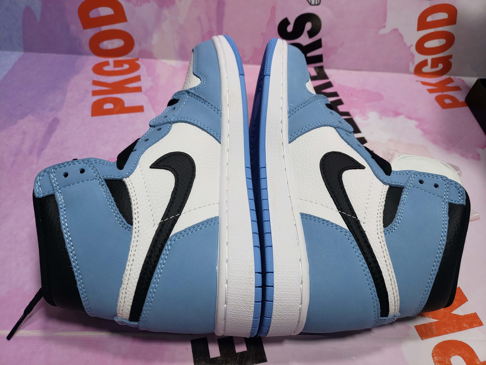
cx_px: 243
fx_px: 365
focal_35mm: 26
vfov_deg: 53.1
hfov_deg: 67.3
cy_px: 182
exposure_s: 1/114
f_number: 1.5
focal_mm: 4.3
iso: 50
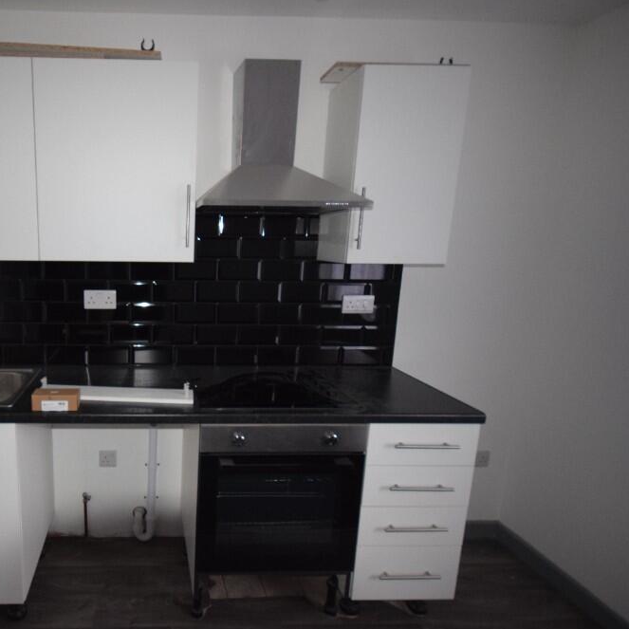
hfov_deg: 65.8
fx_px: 445
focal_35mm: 22
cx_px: 152
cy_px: 322
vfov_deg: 70.5
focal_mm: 11
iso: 1800
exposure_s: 1/60
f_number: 4.2
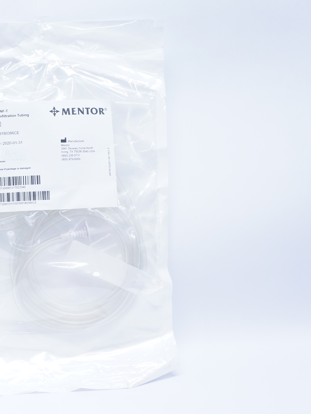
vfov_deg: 41.5
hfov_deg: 30.6
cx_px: 46
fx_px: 548
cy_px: 207
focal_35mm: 46
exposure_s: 1/160
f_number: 4.5
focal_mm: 21
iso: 1600
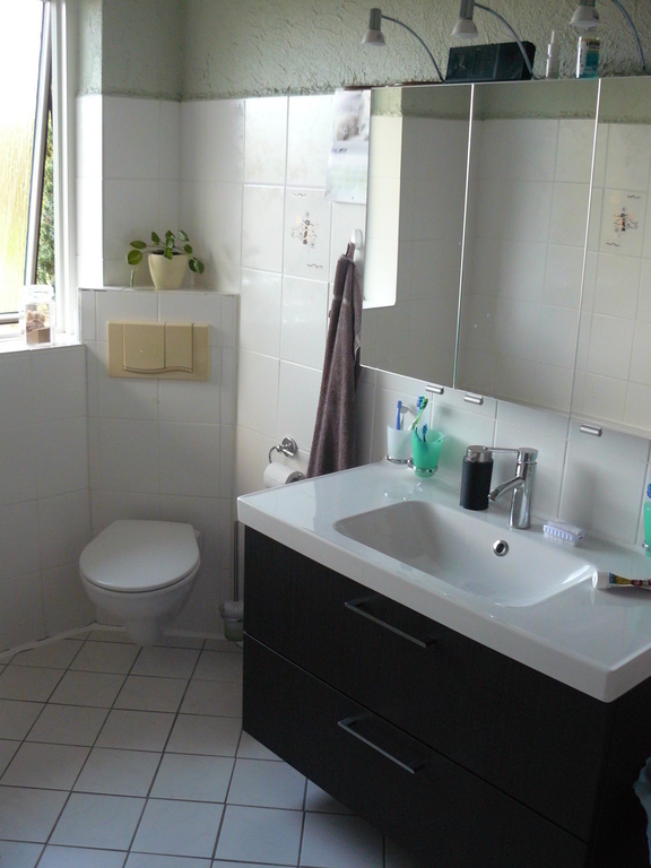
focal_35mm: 36
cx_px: 326
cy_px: 434
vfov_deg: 51.4
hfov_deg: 39.7
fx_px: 903
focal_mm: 6
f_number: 2.8
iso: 200
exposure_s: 1/30
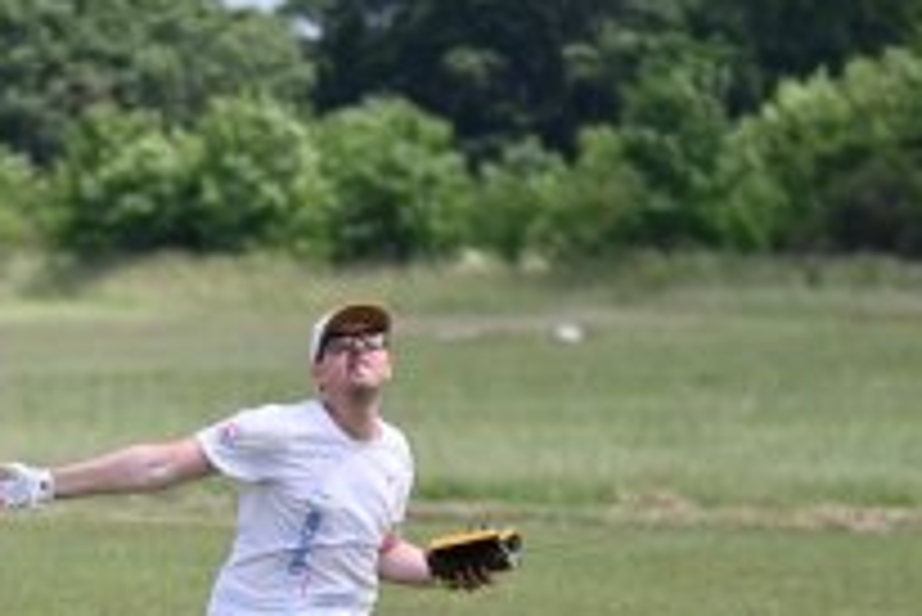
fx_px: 12097
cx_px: -11
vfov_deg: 2.9
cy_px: 522
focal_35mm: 472
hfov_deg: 4.4
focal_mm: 195
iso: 640
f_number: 5.3
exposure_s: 1/4000
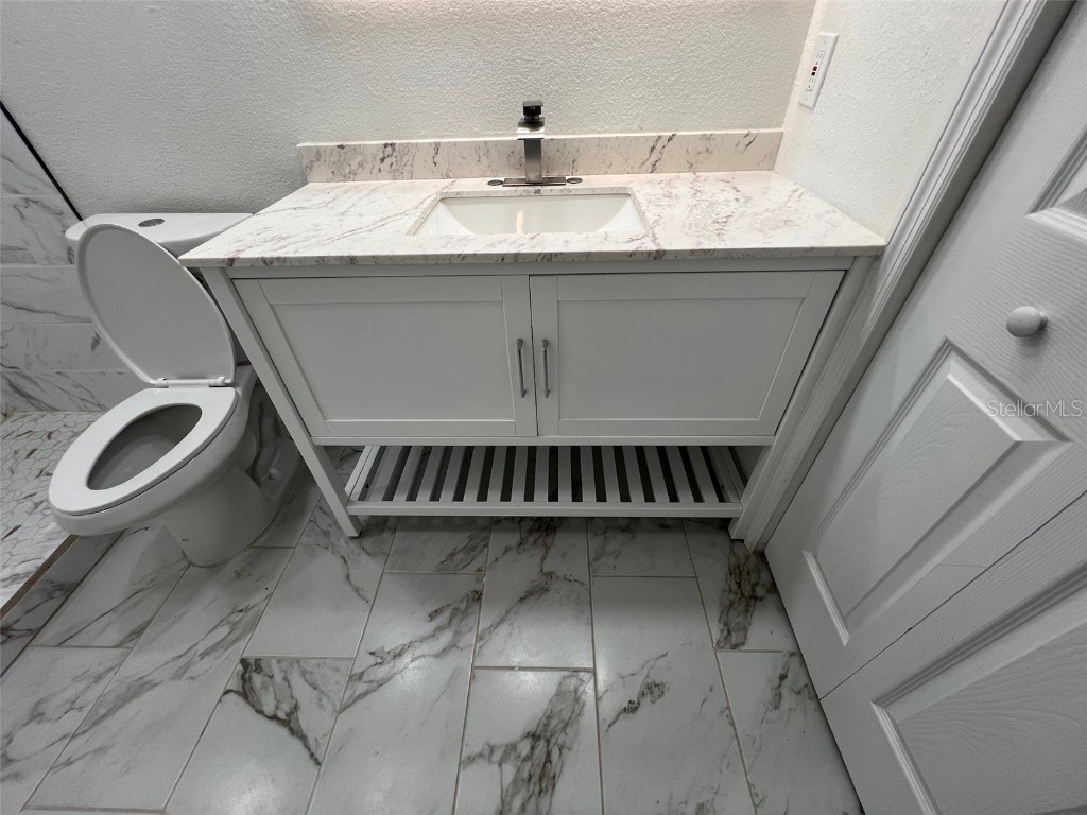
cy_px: 408
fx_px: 408
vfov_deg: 89.9
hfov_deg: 106.2
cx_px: 544
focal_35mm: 13
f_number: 1.8
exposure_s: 1/120
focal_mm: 1.57
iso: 64
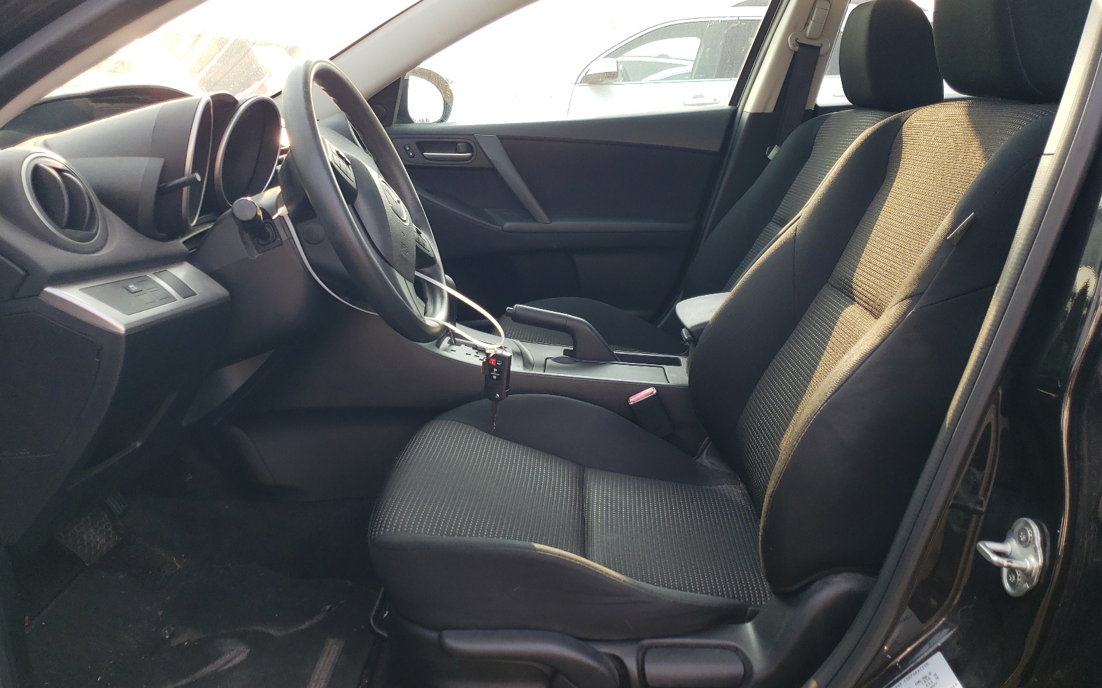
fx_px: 841
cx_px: 558
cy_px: 324
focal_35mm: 28
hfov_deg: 66.5
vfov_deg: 44.5
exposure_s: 1/263
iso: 50
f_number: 1.5
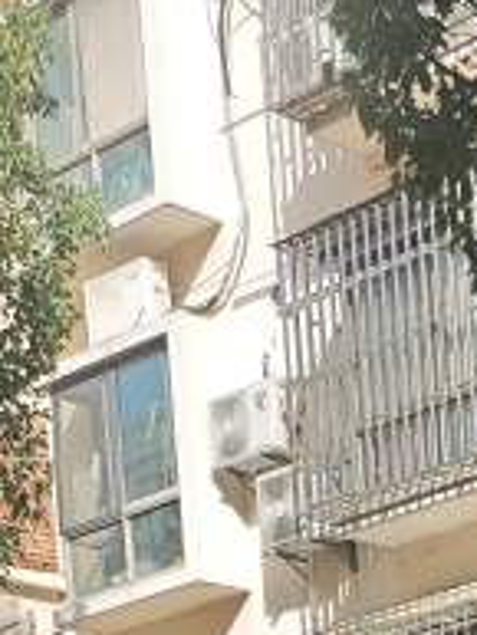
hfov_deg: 11.5
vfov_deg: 12.3
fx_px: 2331
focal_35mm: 127
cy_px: 1535
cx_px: 523
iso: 50
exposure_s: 1/1190
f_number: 2
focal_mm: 8.72
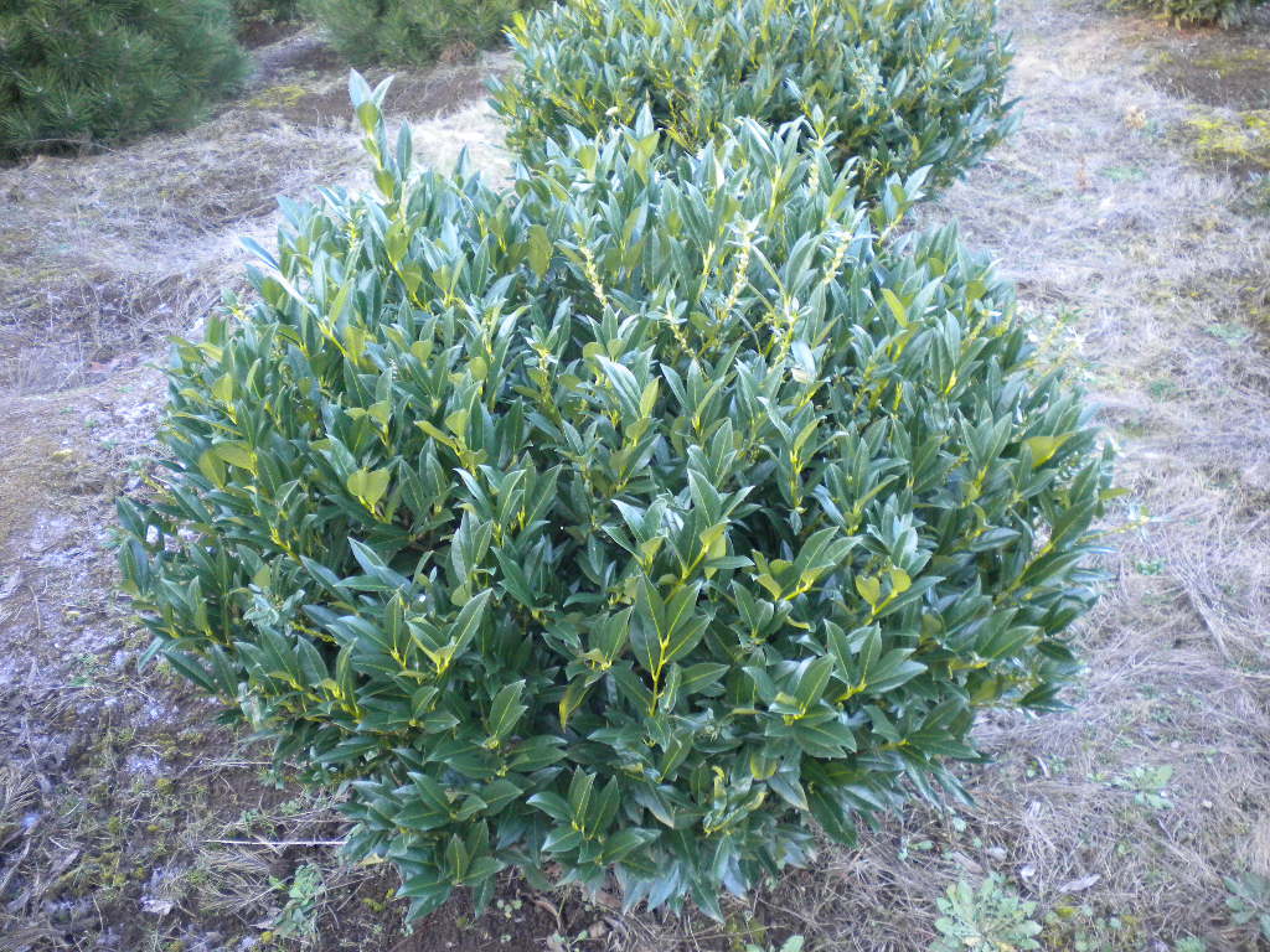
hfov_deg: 52.6
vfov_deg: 40.7
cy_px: 476
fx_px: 1284
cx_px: 635
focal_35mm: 35
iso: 346
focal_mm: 6.3
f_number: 3.1
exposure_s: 1/60
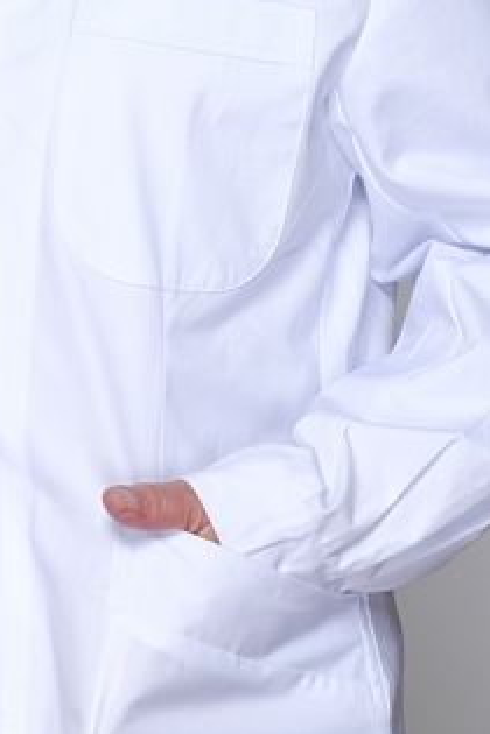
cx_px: 91
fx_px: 6533
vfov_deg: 6.4
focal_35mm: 320
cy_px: 224
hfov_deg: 4.3
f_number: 5
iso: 250
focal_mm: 56
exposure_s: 1/160
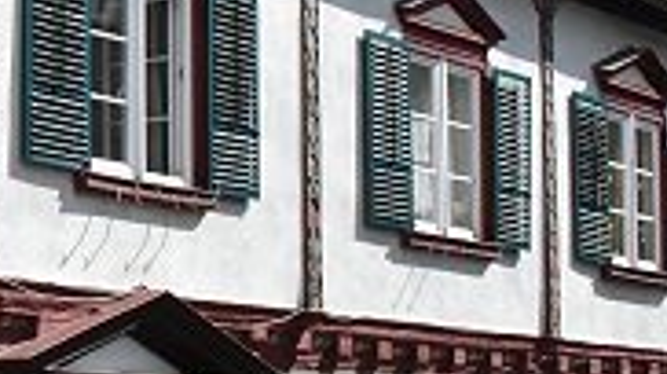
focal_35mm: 140
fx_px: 2469
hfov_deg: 14.5
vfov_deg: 8.7
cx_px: -275
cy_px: 246
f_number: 11
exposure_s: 1/8000
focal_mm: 27
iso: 4500
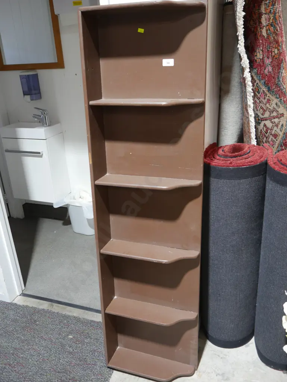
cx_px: 144
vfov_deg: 59.9
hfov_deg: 46.8
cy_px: 191
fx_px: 331
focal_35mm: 30
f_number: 3.6
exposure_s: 1/60
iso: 800
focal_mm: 15
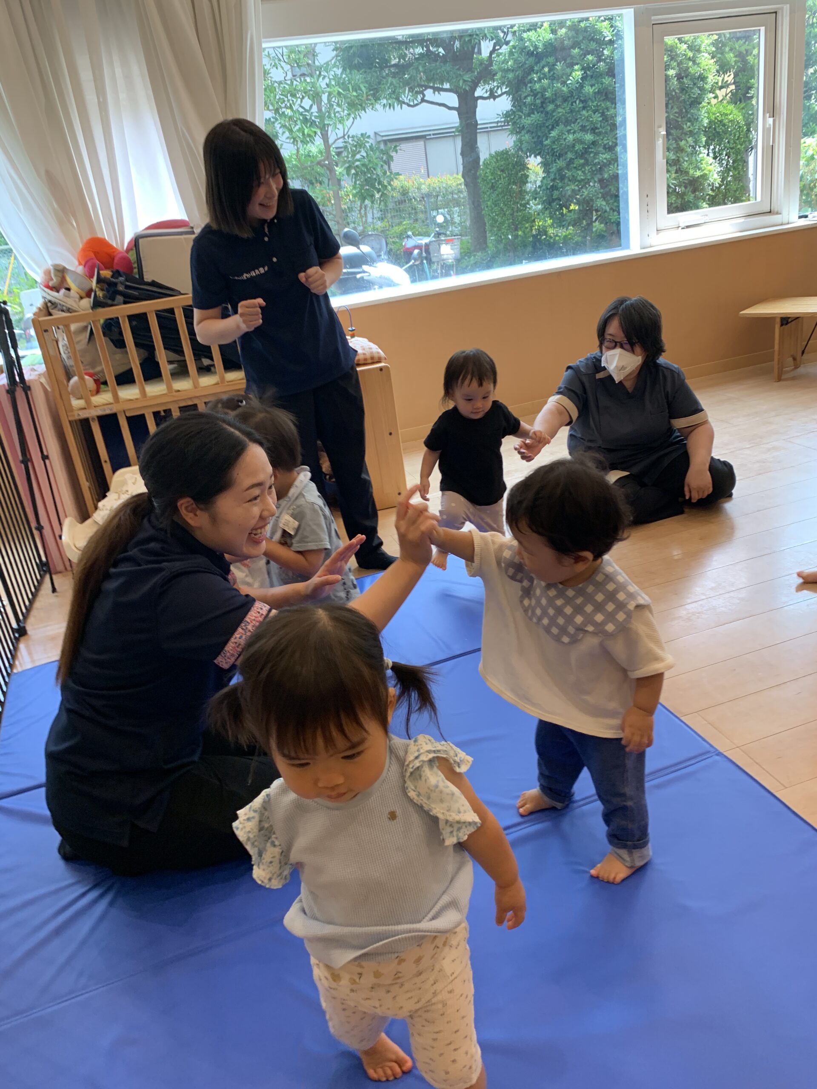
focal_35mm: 26
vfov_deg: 67.3
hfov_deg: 53.1
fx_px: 818
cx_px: 408
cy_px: 544
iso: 100
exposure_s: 1/85
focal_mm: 4.25
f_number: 1.8
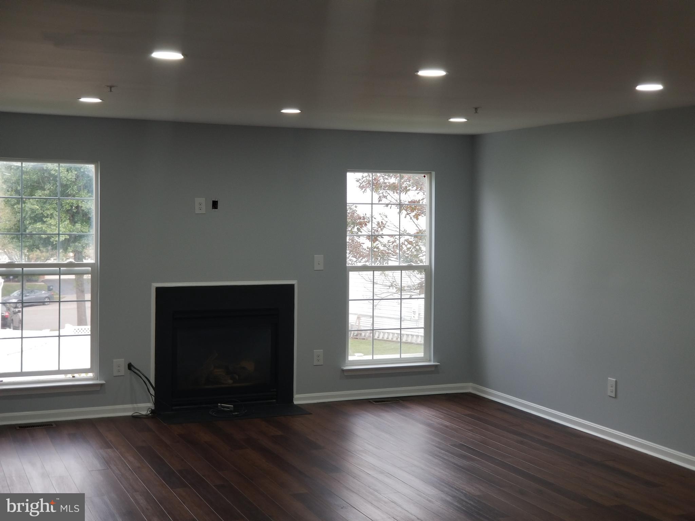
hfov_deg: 36.8
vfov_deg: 28.0
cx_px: 348
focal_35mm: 52
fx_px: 1044
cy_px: 260
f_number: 2.4
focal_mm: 6
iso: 32
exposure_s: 1/30
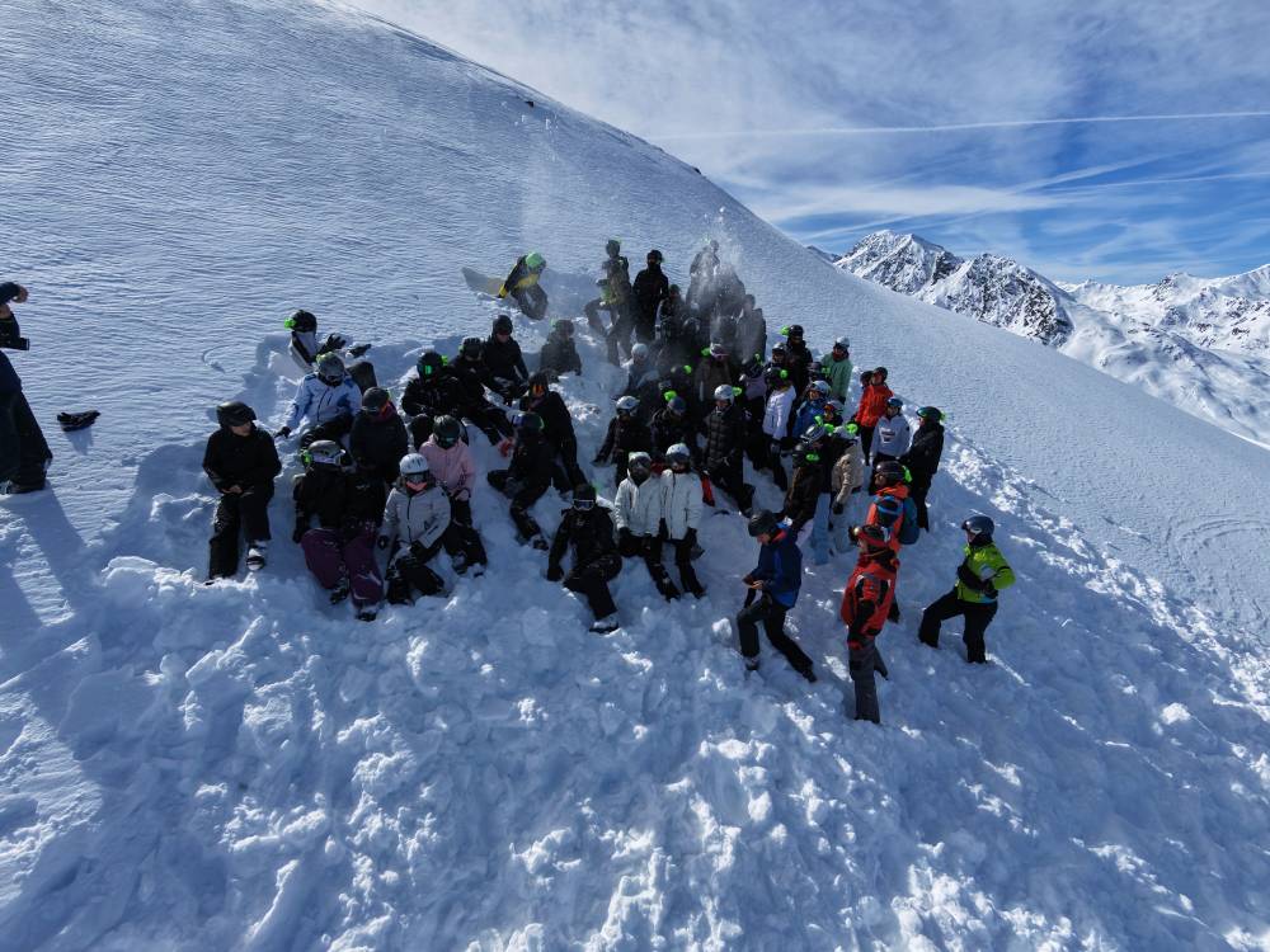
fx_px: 587
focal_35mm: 16
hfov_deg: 94.5
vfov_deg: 78.1
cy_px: 476
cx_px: 635
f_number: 2.2
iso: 100
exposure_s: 1/3200
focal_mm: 3.05
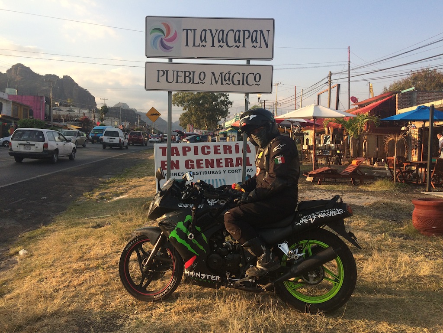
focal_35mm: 29
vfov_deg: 48.2
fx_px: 371
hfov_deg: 61.7
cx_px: 222
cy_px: 166
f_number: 2.2
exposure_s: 1/746
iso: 32
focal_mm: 4.15
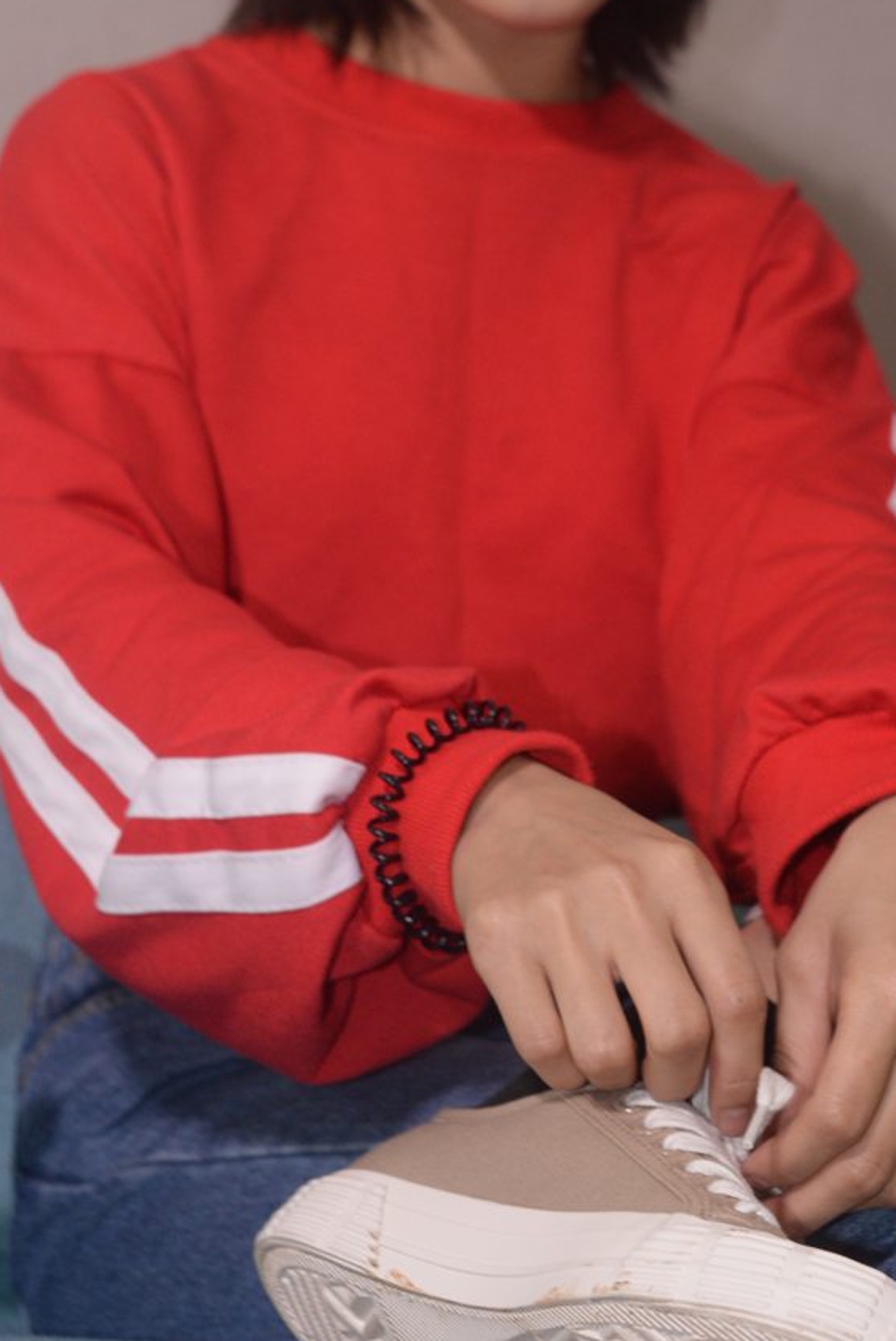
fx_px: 3019
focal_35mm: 81
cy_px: 407
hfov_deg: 16.8
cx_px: 695
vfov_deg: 24.9
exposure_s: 1/125
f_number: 5
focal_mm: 35
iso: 640
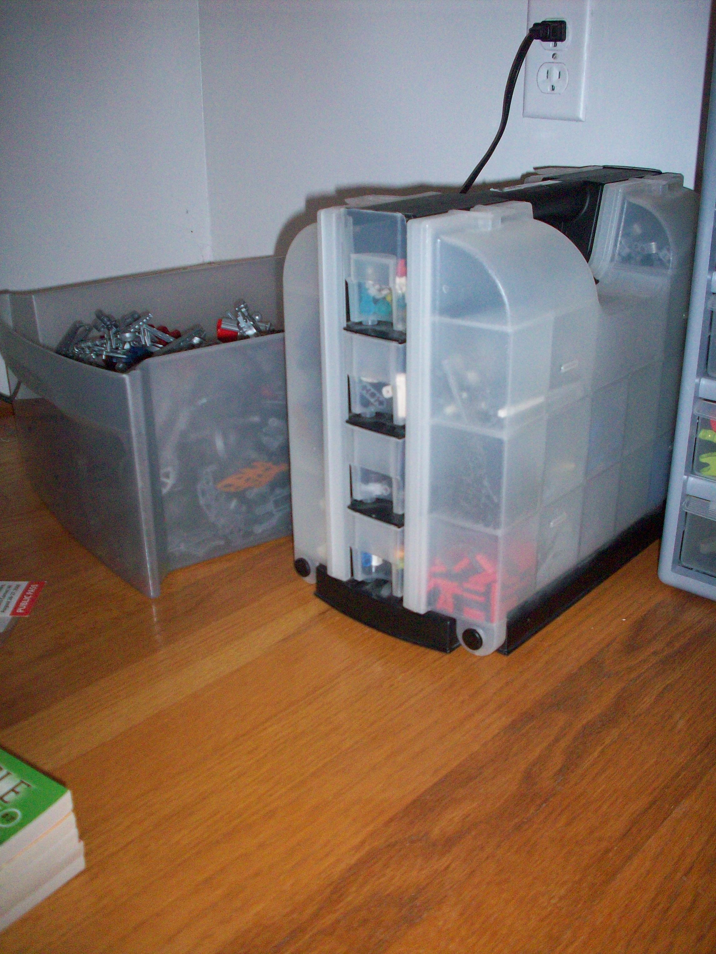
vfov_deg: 50.1
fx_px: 1020
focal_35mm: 37
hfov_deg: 38.7
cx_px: 358
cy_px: 477
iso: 200
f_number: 2.8
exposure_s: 1/64
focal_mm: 6.2
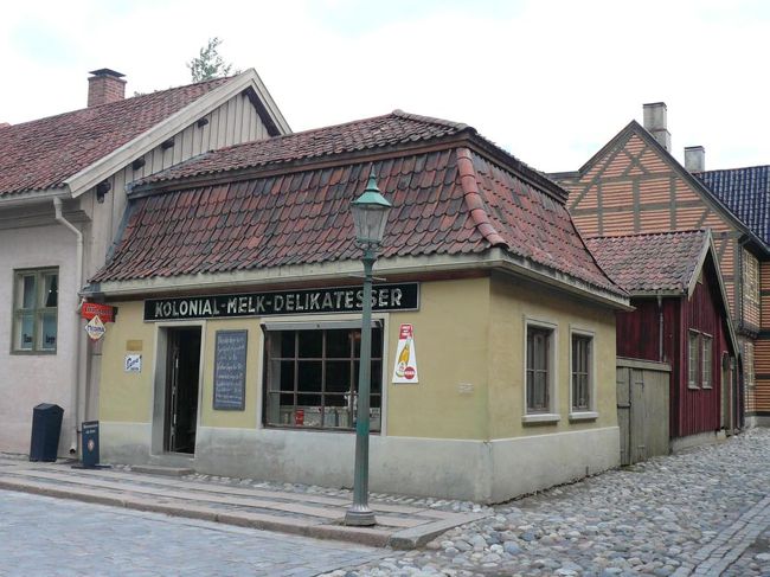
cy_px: 288
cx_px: 385
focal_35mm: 43
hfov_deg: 43.9
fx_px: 956
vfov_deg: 33.6
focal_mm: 5.7
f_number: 3
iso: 100
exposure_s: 1/500
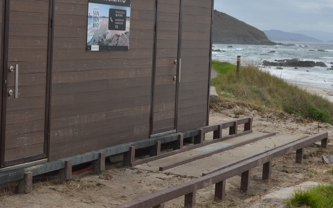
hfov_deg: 23.9
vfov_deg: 15.2
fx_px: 780
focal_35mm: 86
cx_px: 91
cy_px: 94
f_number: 7.1
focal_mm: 34
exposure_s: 1/200
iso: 100
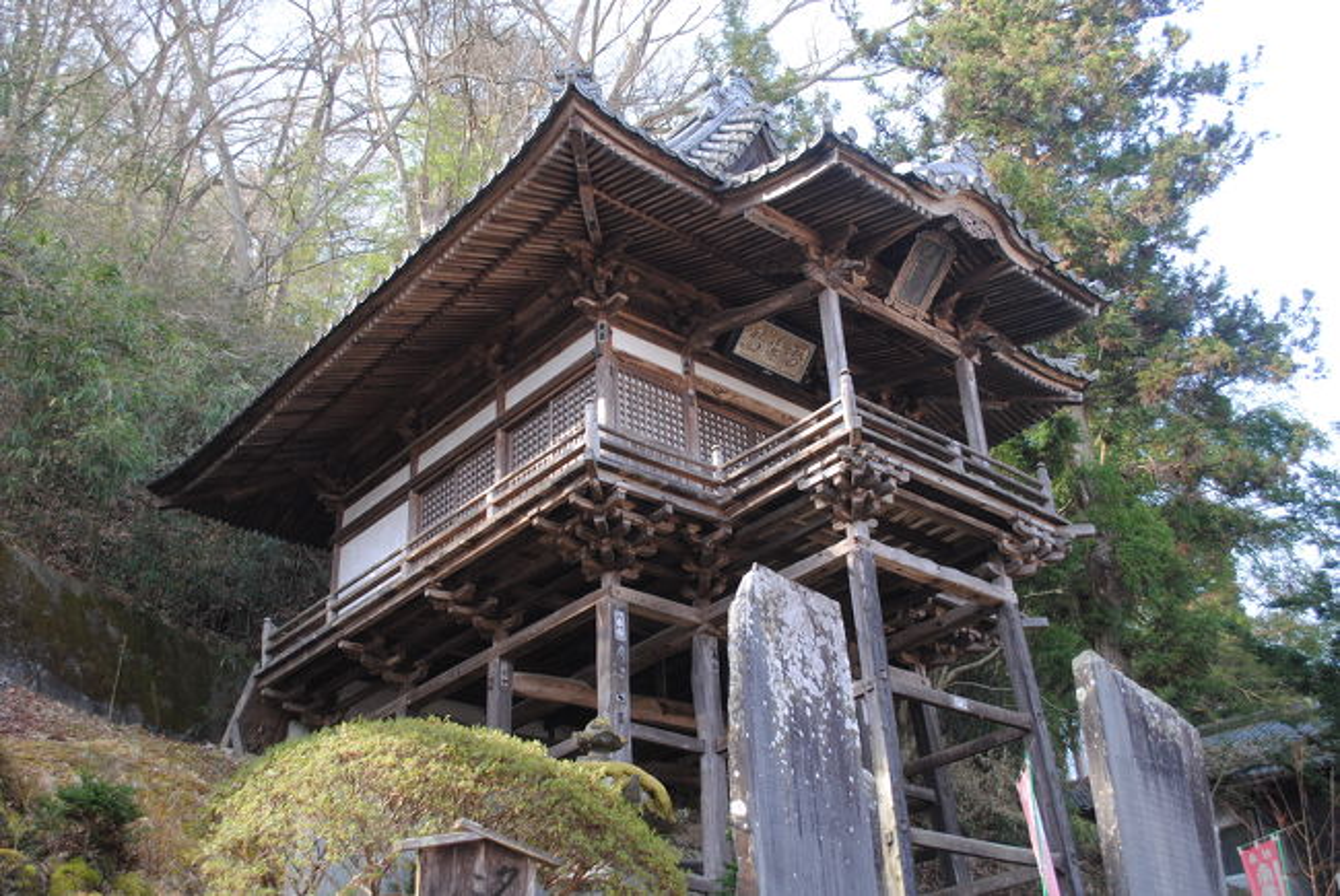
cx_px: 670
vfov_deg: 34.3
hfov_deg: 49.5
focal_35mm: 39
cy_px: 448
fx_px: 1453
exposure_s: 1/100
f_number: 5
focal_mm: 26
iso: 200
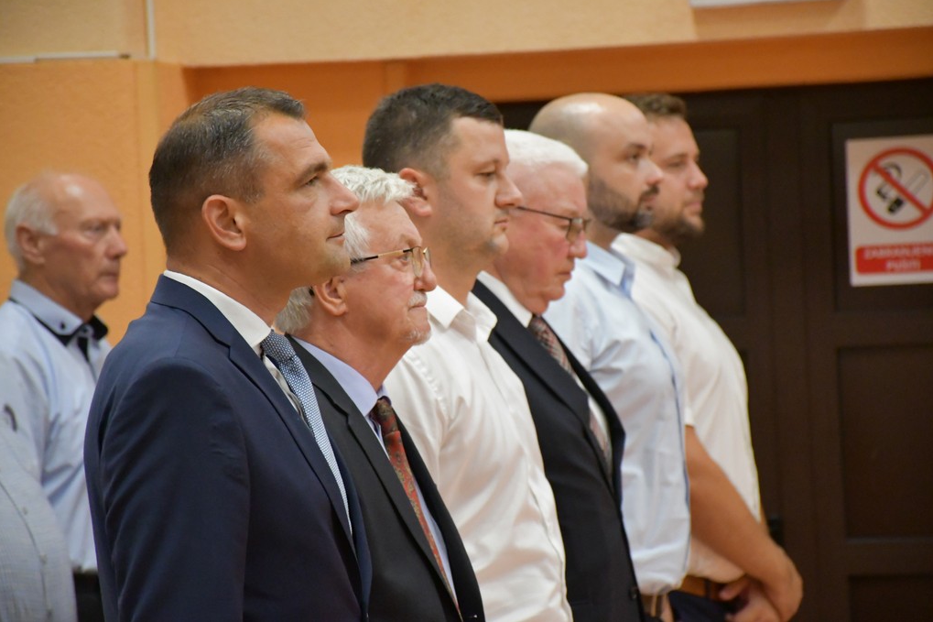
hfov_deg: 11.2
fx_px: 4768
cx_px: 465
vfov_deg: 7.5
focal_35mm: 184
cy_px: 310
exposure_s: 1/125
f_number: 5.6
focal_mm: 122
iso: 7200
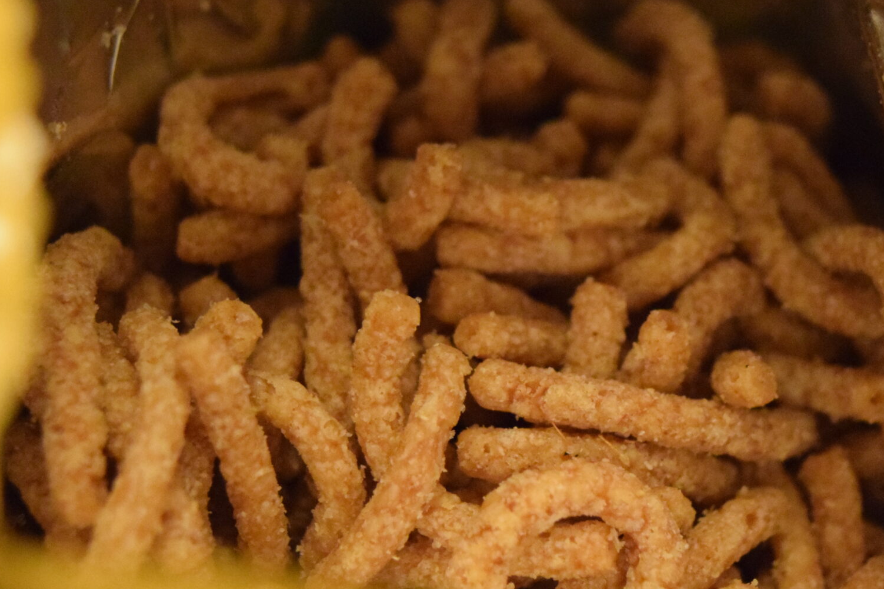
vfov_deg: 14.8
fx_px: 2259
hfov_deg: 22.1
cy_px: 217
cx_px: 518
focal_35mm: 92
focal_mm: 36
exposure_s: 1/60
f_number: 4.8
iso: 6400
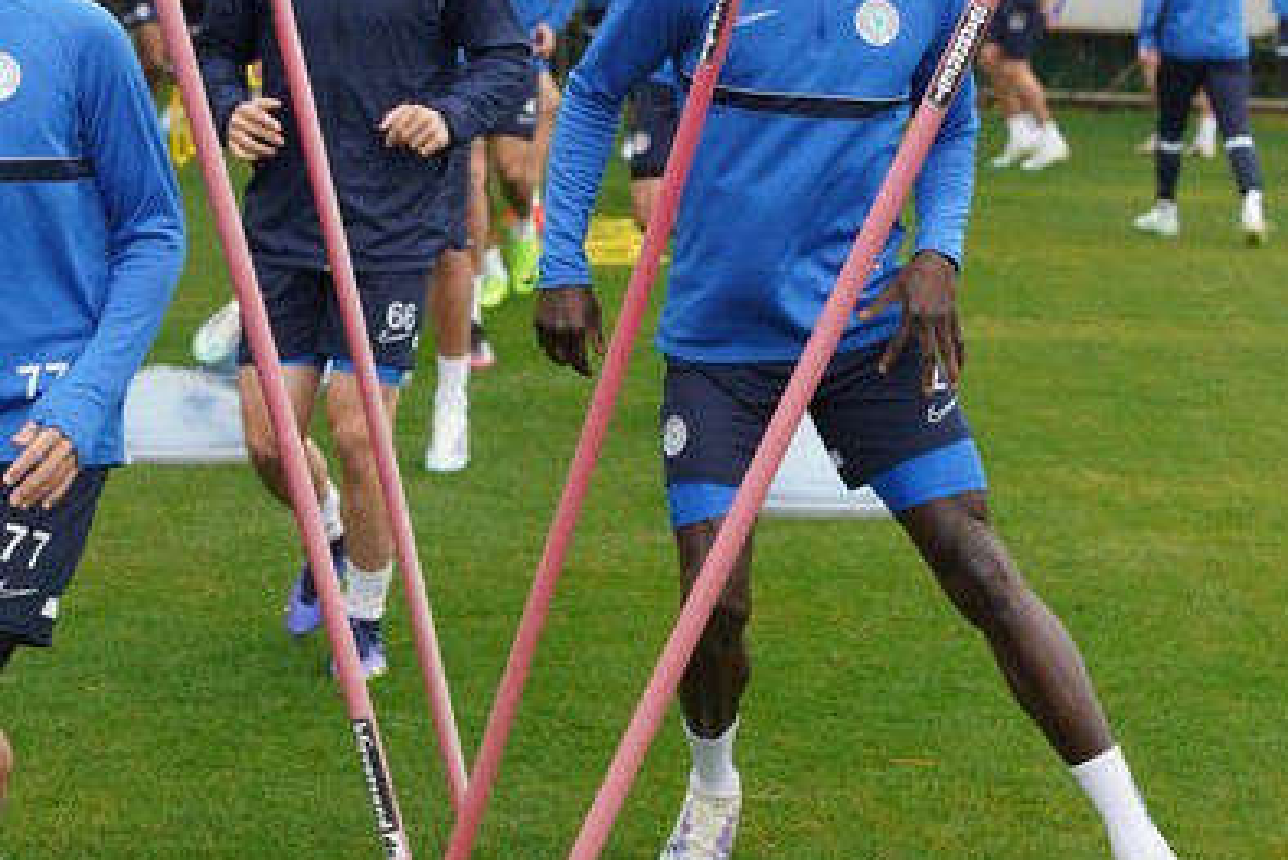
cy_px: 247
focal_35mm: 153
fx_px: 5476
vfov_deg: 9.0
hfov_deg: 13.4
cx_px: 624
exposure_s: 1/1000
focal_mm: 90
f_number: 5.6
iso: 1000
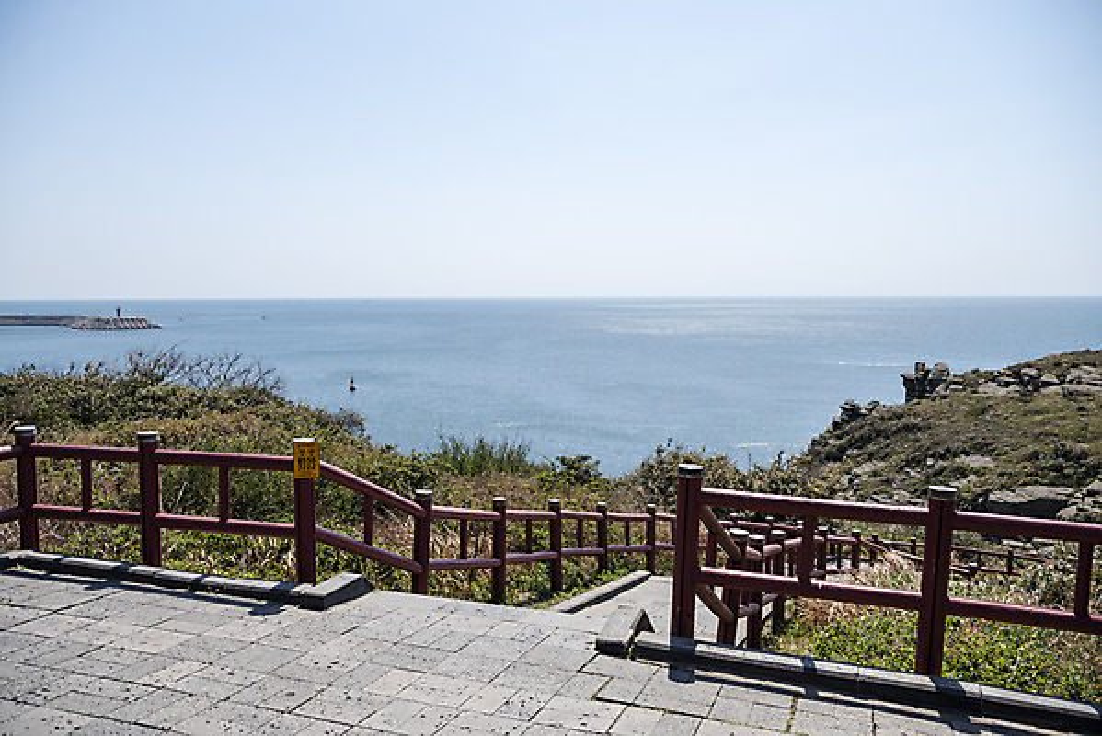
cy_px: 368
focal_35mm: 32
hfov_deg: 58.7
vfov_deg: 41.2
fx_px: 980
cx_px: 551
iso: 100
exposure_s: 1/1000
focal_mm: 32
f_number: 5.6
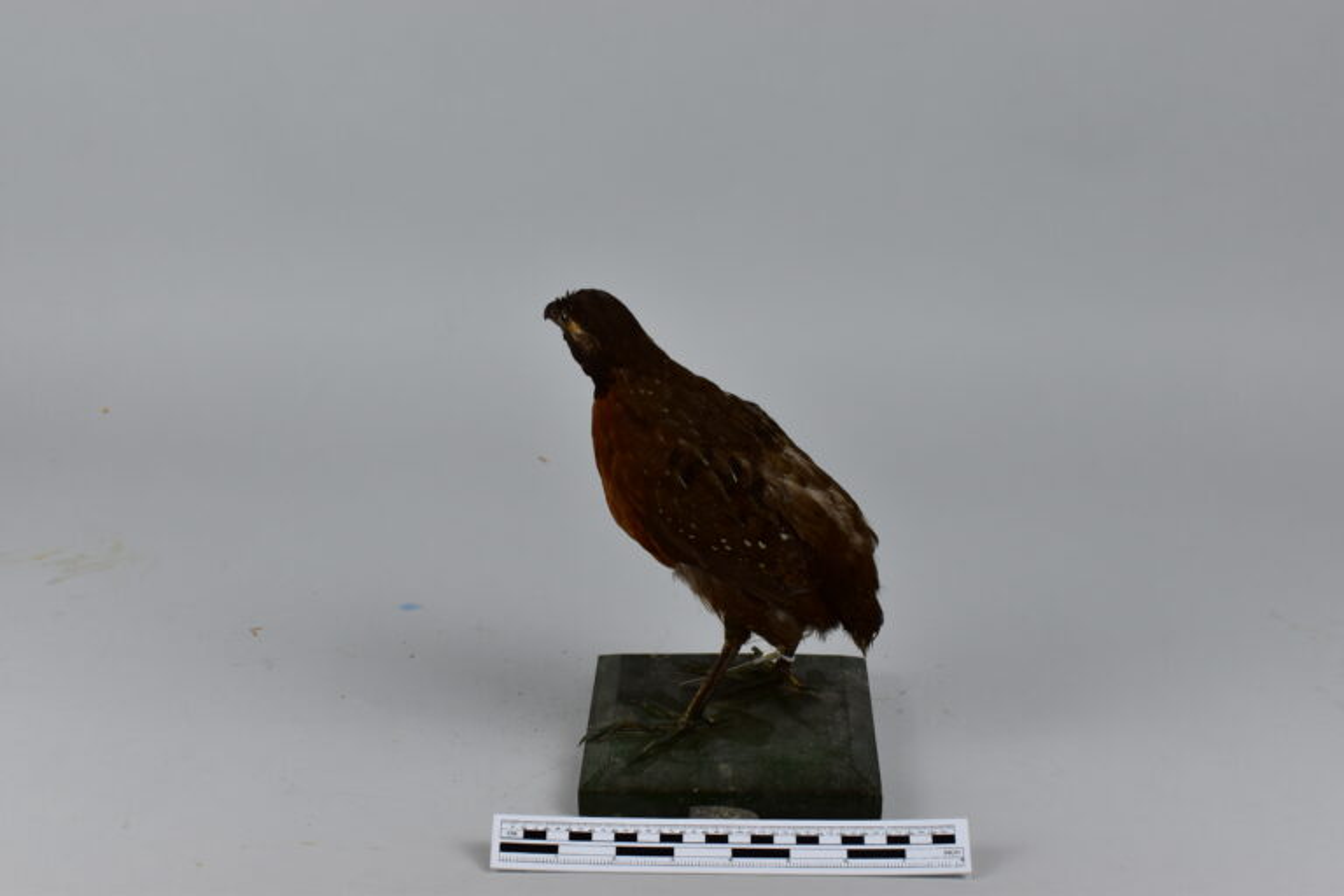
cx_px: 672
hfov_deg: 36.9
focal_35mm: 54
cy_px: 448
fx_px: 2016
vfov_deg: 25.1
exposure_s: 1/60
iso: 400
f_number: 8
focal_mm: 36
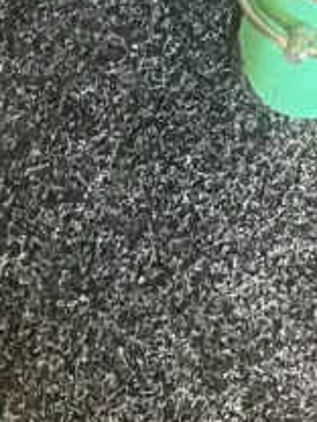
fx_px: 1685
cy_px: -560
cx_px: 514
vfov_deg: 11.9
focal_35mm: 138
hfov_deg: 10.3
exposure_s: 1/50
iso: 250
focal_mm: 3.99
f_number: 1.8
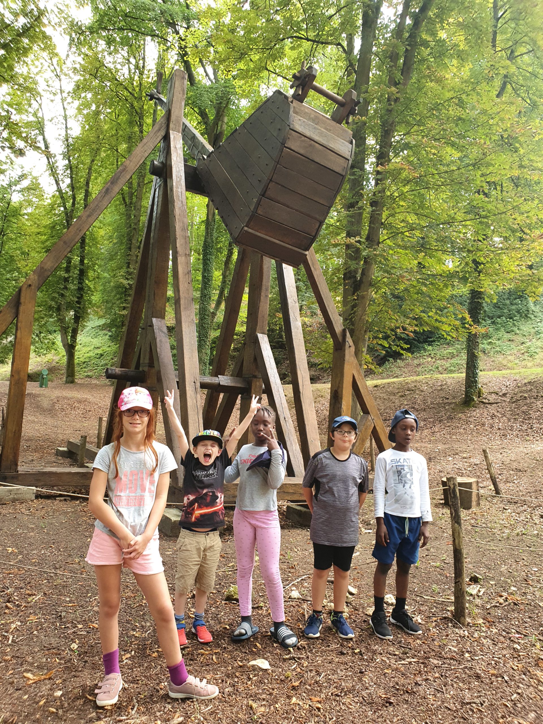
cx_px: 272
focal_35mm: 26
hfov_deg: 53.1
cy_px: 362
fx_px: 544
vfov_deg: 67.3
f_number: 2.4
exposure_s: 1/100
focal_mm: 4.32
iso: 125
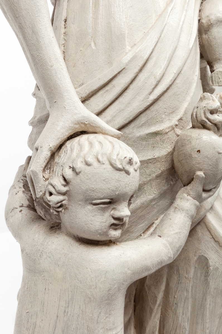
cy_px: 167
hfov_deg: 31.8
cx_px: 111
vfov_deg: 46.4
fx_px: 389
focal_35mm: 42
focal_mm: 28
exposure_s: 1/125
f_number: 20
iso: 250
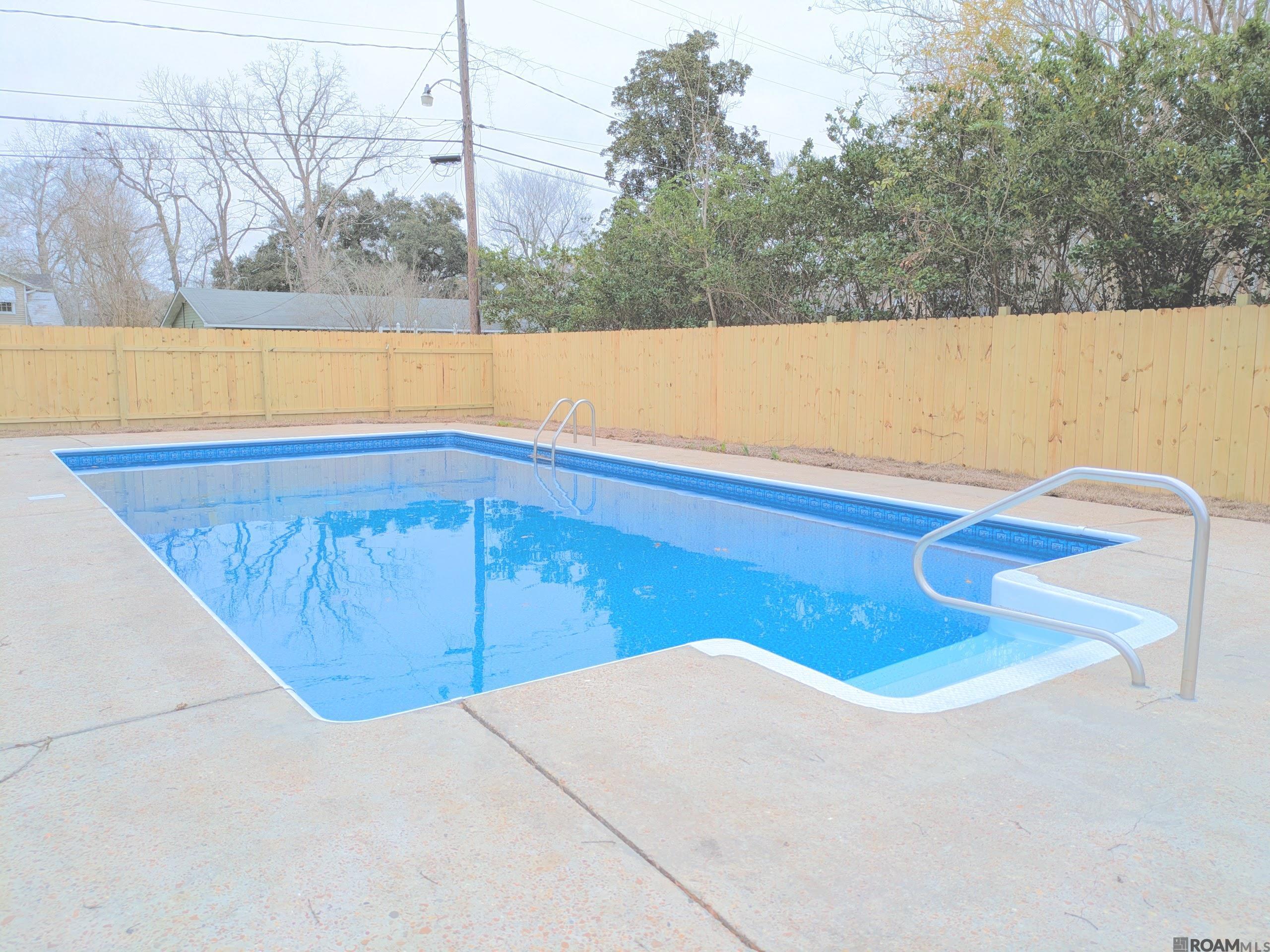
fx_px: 917
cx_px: 635
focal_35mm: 25
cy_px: 476
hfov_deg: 69.4
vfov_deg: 54.9
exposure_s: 1/888
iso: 45
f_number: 1.89
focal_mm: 5.43
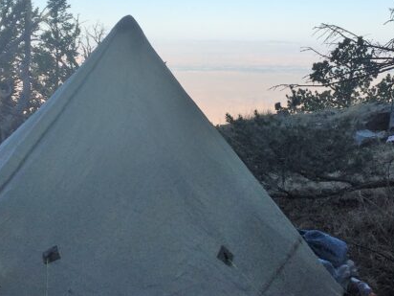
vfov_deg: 27.0
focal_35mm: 54
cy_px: 129
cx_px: 178
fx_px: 615
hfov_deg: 35.5
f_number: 2.2
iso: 32
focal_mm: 4.15
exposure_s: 1/989
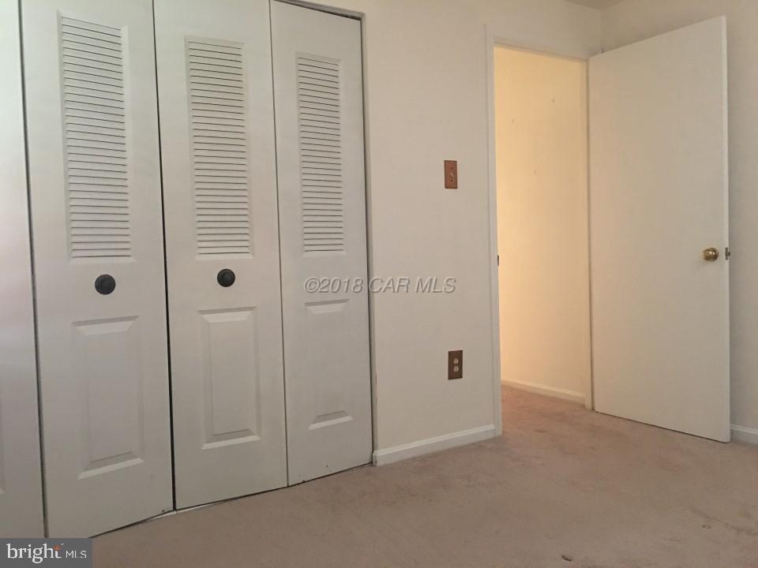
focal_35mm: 29
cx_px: 379
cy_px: 284
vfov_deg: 48.2
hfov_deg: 61.7
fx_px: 635
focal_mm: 4.15
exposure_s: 1/4
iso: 64
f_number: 2.2
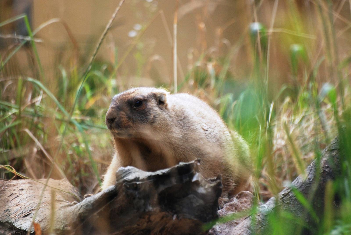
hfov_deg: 4.6
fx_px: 4393
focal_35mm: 450
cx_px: 176
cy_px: 118
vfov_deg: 3.1
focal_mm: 300
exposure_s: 1/1000
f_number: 5.6
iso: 1000
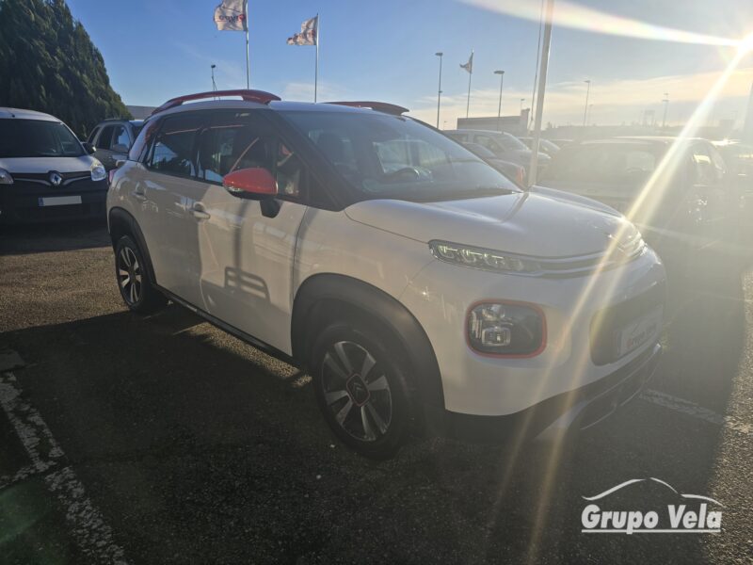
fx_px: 500
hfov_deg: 73.9
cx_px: 376
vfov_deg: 58.9
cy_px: 282
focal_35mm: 23
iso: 12
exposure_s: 1/1588
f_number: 1.7
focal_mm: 6.3
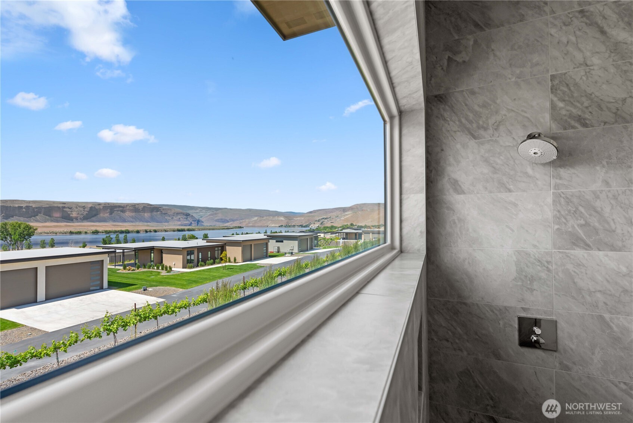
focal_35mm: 15
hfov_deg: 100.4
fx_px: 264
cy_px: 212
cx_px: 316
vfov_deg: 77.4
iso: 100
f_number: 8
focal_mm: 15
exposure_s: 1/250
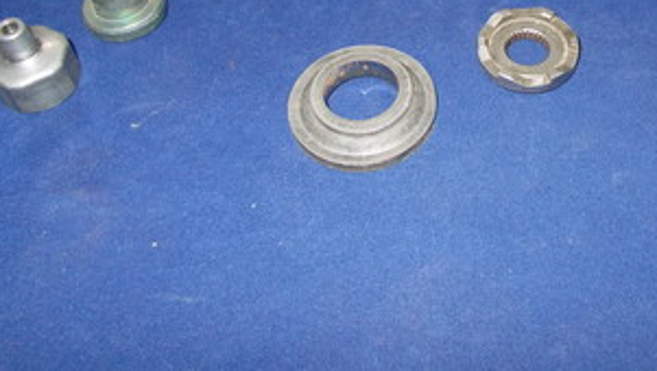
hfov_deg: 42.7
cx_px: 467
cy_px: 16
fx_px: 820
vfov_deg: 24.5
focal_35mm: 47
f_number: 3.2
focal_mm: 4.6
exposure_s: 1/25
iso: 200
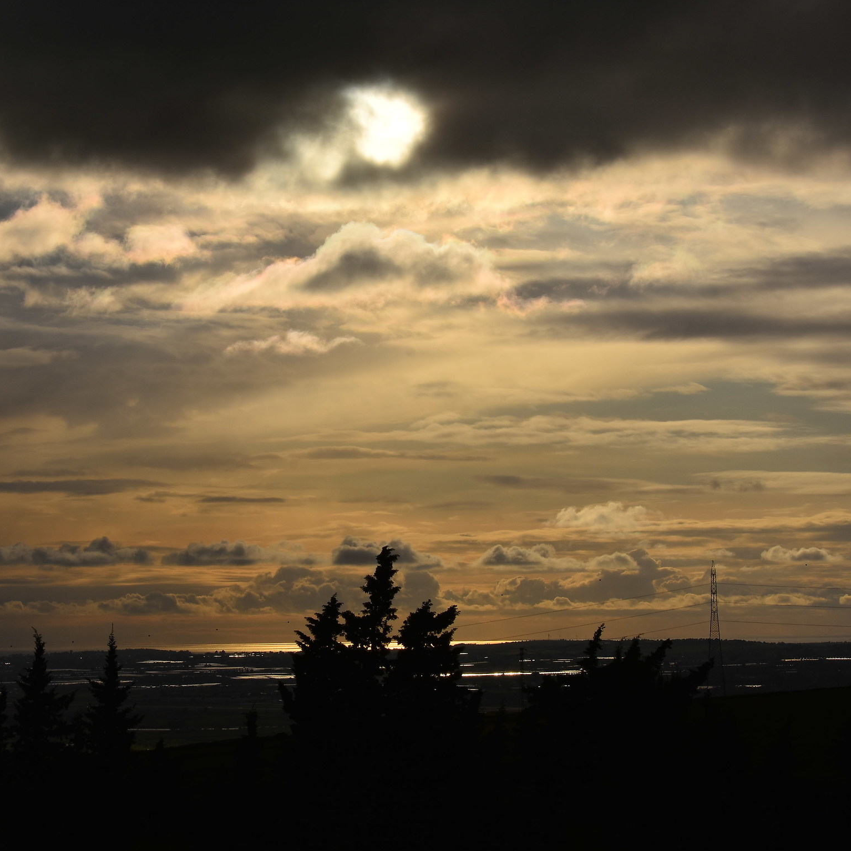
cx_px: 362
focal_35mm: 110
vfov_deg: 15.9
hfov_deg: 15.9
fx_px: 3050
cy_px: 415
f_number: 16
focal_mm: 55
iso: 100
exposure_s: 1/1000
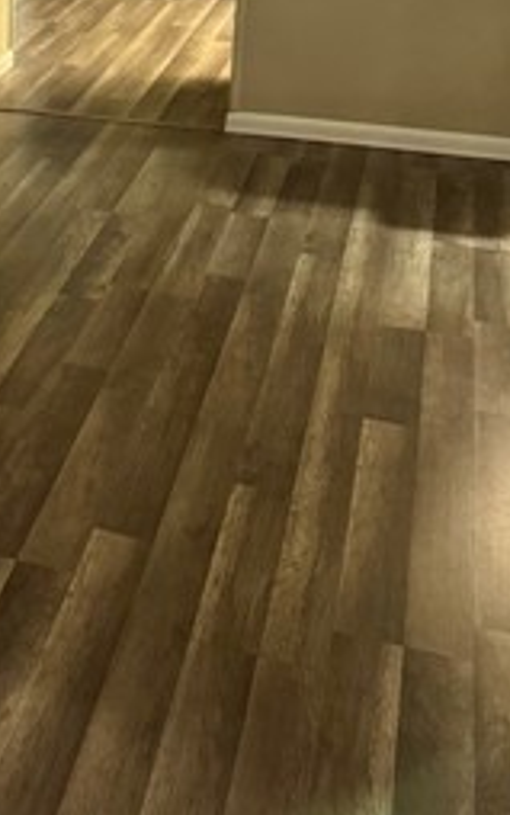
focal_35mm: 64
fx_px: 1422
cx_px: -154
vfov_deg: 30.8
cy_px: 106
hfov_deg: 18.9
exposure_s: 1/60
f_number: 1.78
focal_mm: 6.76
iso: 500
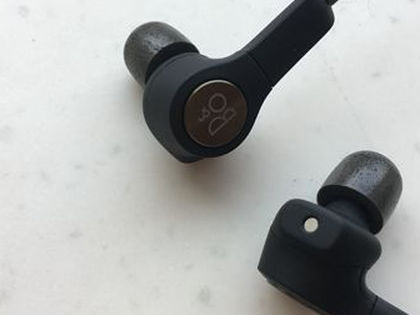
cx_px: 219
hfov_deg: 41.2
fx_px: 558
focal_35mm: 46
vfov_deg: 31.5
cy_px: 171
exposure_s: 1/100
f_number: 2.2
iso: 40
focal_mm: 4.15
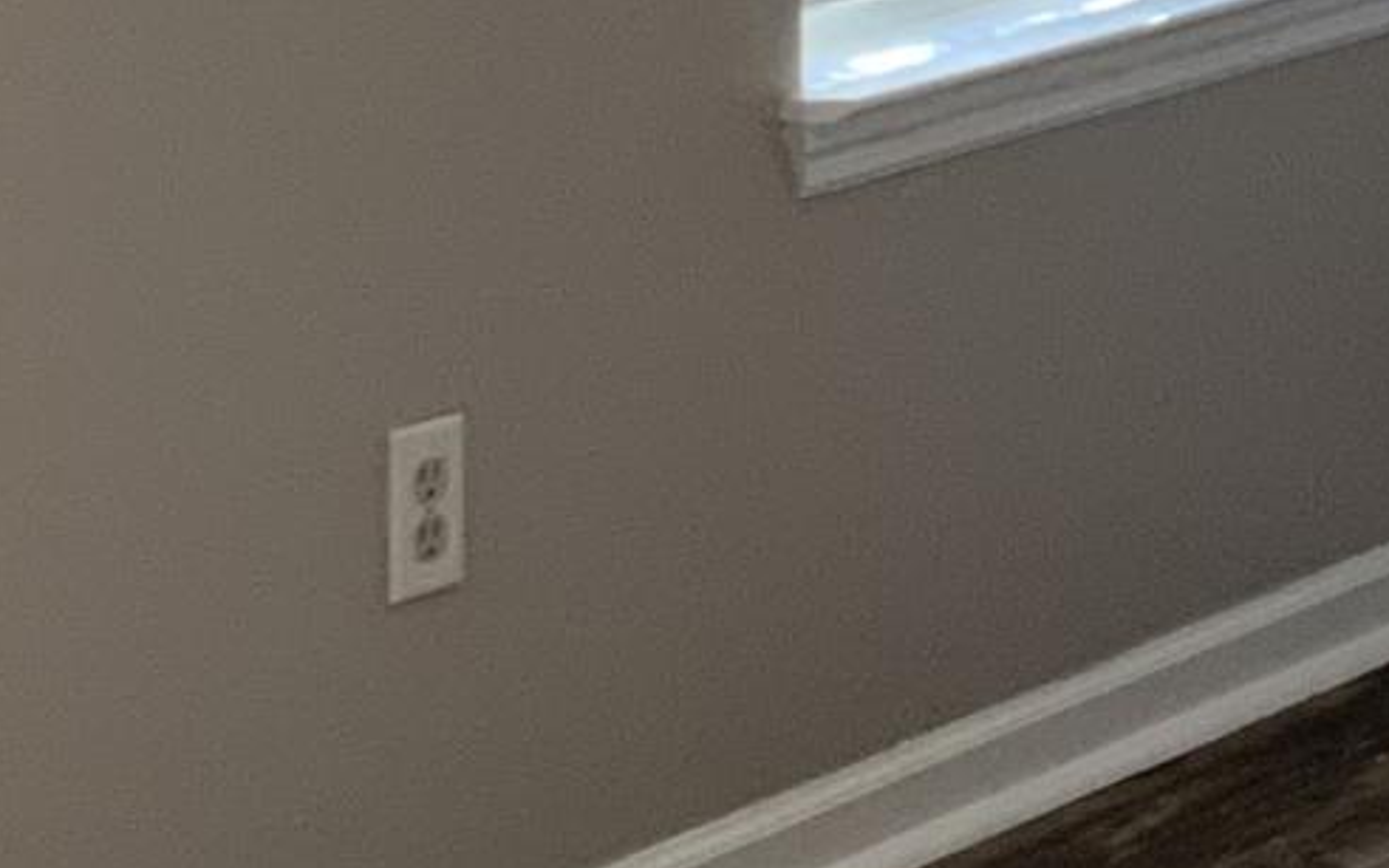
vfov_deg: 6.9
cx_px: 2093
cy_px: -353
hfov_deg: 10.7
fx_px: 7118
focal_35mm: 188
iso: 64
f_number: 1.8
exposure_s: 1/120
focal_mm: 3
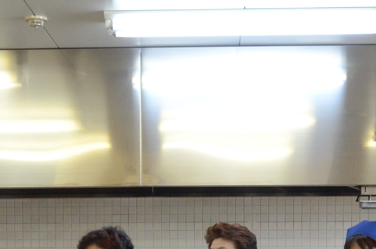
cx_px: 162
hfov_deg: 21.3
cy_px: 326
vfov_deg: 13.6
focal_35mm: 96
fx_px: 1001
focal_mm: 24
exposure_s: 1/80
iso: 2000
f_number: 9
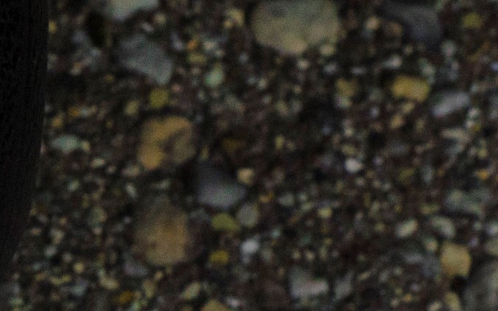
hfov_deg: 8.2
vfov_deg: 5.5
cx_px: -600
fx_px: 3246
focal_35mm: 239
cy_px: 299
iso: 1000
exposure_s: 1/50
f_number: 3.5
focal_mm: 35
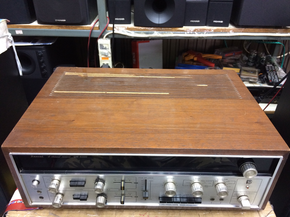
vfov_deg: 48.2
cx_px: 145
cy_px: 108
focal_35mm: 29
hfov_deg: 61.7
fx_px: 243
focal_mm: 4.15
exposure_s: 1/33
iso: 250
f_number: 2.2
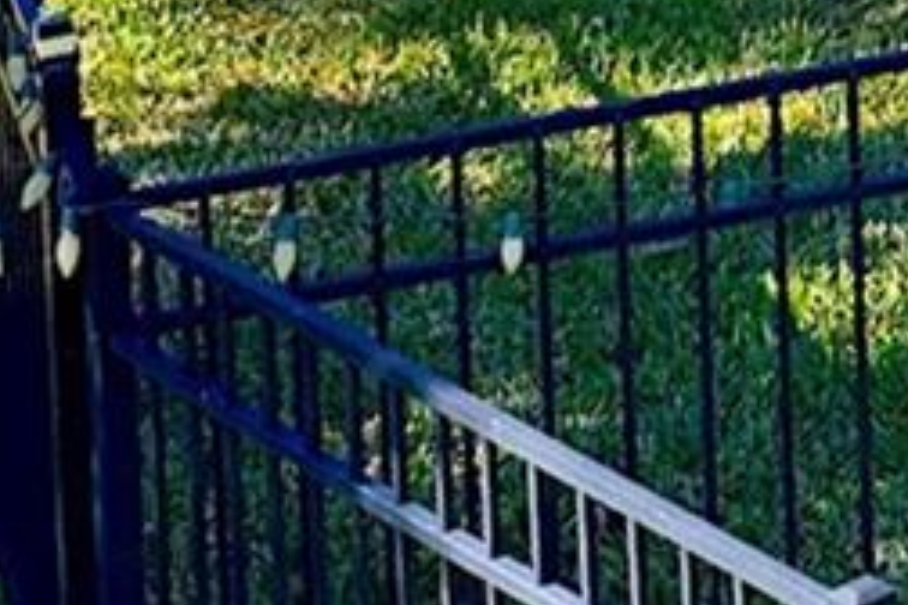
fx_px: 4489
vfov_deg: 6.8
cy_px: -1305
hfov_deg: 10.4
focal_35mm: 178
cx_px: 1957
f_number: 5.6
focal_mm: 10.26
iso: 100
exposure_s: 1/320
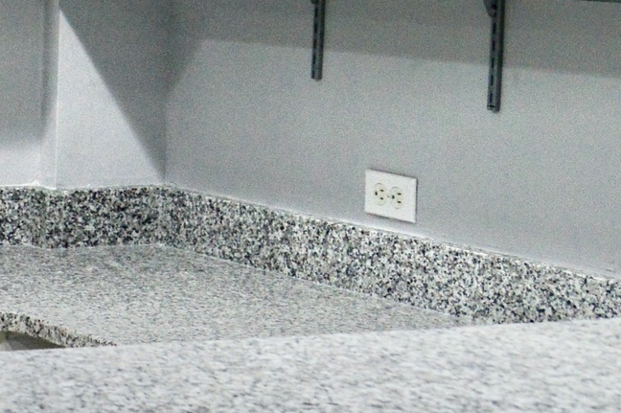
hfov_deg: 13.2
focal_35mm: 128
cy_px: 31
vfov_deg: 10.6
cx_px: -730
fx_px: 2206
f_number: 6.3
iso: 800
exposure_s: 1/60
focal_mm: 18
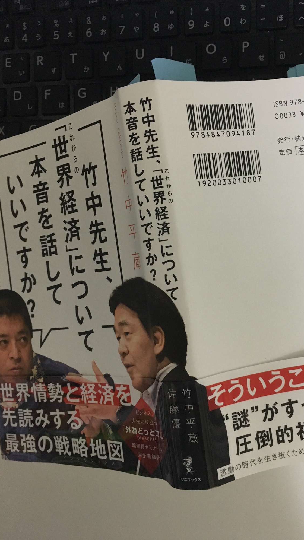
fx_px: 458
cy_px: 267
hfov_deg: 36.3
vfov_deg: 61.0
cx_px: 204
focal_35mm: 32
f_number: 2.2
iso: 200
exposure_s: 1/24
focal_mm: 4.15
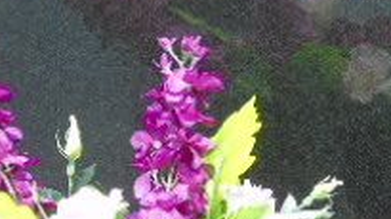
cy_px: 63
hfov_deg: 11.7
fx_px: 1906
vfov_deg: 6.6
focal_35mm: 184
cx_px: 162
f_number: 4.3
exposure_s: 1/320
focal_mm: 9.6
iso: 80
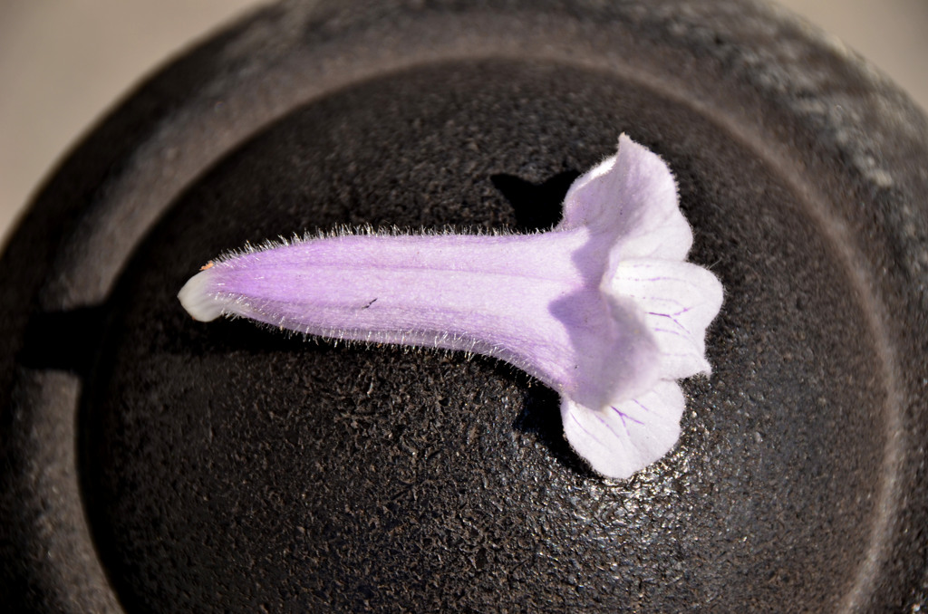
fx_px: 6559
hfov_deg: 8.1
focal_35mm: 255
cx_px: 464
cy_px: 307
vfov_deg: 5.4
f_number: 9
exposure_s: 1/200
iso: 100
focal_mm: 170
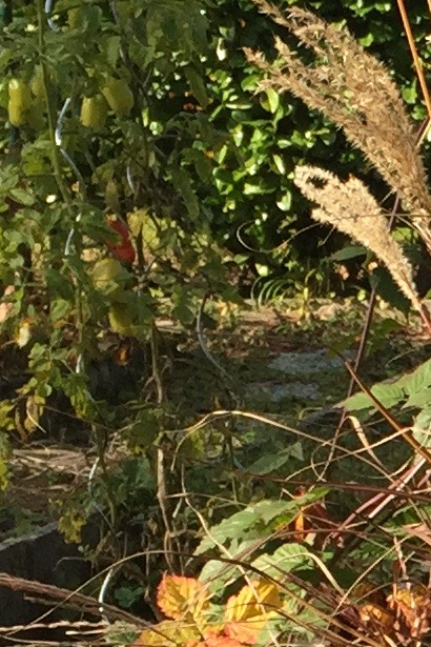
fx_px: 2873
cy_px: 732
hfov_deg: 8.0
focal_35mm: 160
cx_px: 965
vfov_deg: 12.6
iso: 32
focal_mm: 4.15
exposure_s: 1/590
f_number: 2.2
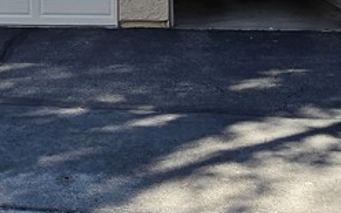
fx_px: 530
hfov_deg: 35.2
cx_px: 103
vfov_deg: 22.2
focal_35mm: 57
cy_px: 18
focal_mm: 2.2
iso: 50
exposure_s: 1/854
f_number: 2.2
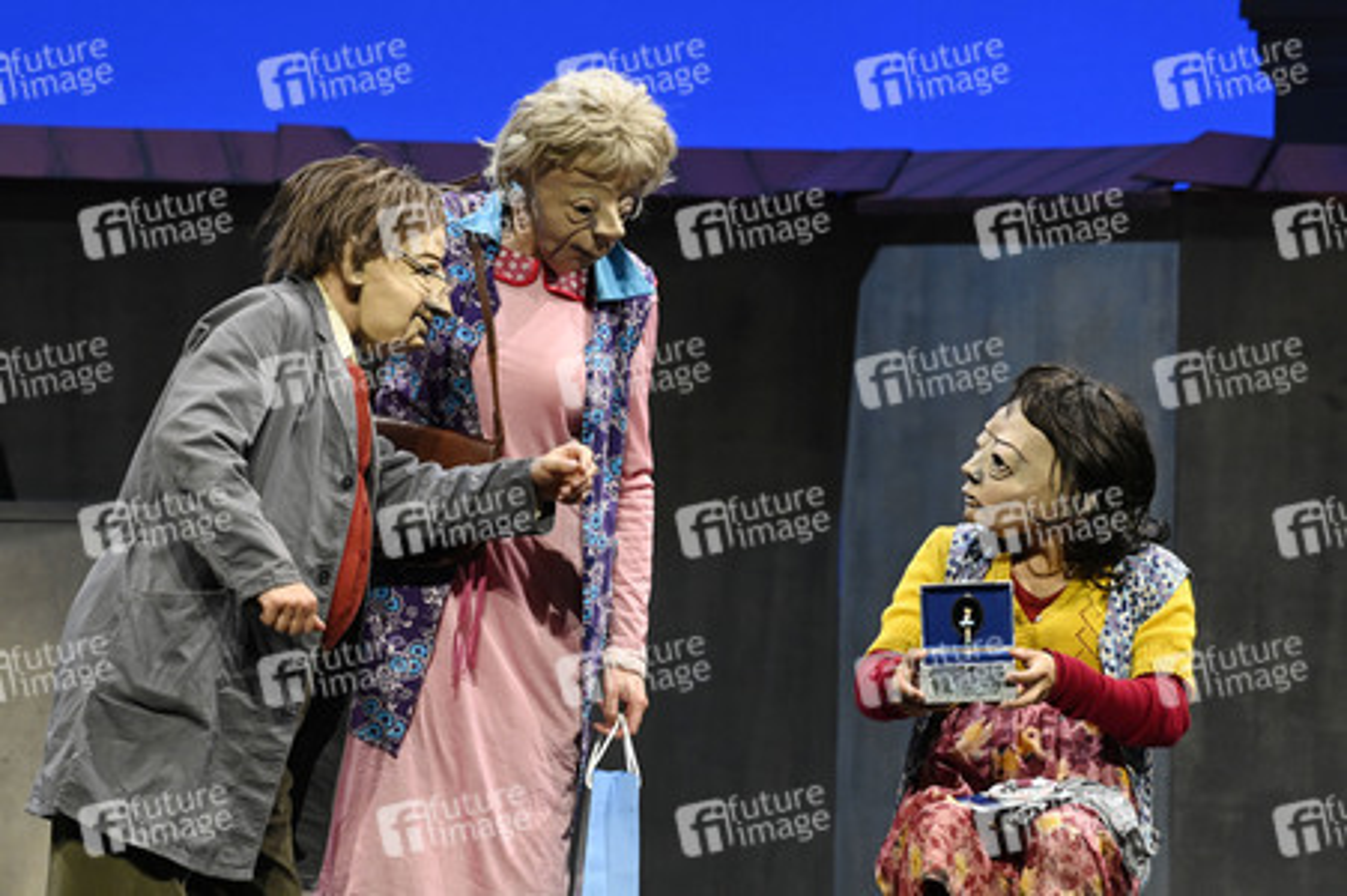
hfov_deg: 8.2
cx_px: 674
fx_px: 9347
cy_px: 448
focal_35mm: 250
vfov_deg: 5.5
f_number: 5.6
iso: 6400
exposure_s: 1/320
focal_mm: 250
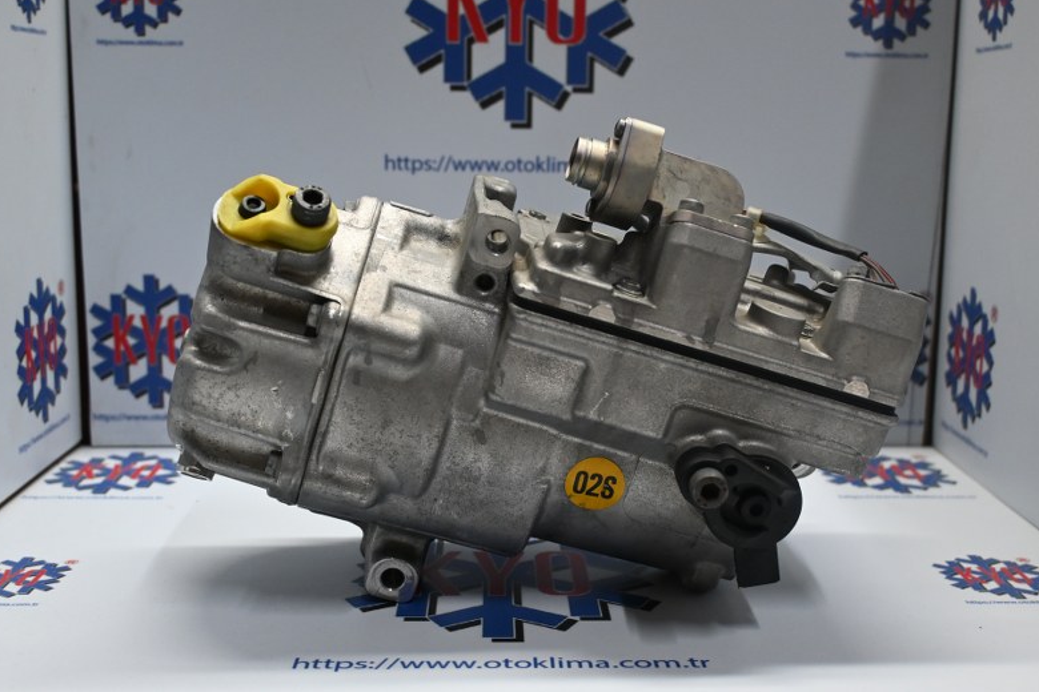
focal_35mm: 41
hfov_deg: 47.6
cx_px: 516
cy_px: 339
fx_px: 1177
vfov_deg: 32.8
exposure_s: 1/125
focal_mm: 26.5
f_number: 4.5
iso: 1250
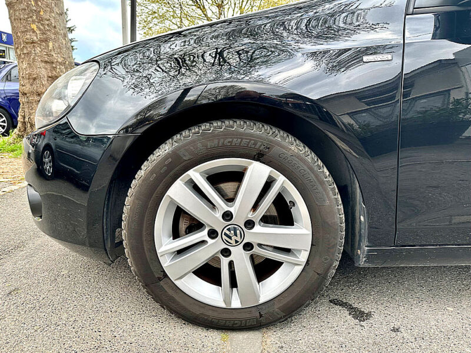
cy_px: 176
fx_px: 327
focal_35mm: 24
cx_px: 236
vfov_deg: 56.8
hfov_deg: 71.6
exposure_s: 1/218
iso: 80
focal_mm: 6.86
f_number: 1.78
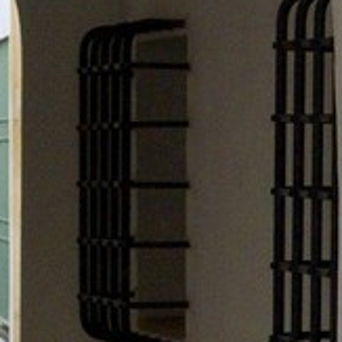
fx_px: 2236
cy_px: 189
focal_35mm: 200
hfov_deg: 6.9
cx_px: 1347
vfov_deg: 8.7
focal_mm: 24
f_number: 9
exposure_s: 1/160
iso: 1600
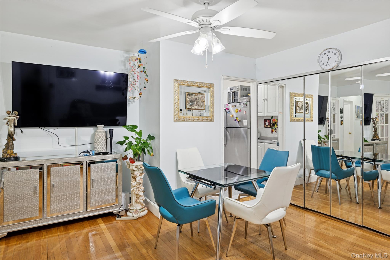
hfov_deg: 81.2
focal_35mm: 21
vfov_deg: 59.5
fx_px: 227
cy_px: 130
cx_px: 195
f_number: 8
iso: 400
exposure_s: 1/13
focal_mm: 21
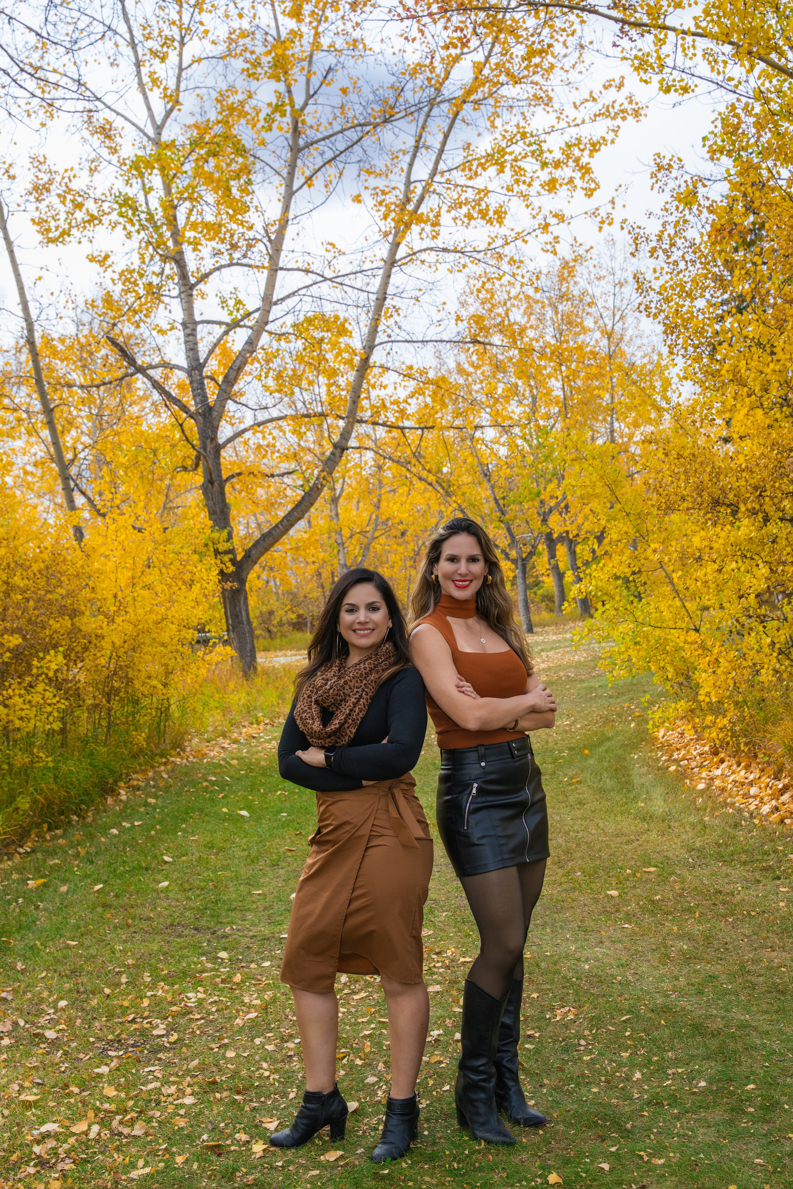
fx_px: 1156
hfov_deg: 37.9
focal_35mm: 35
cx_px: 396
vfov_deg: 54.4
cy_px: 594
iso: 320
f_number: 5.6
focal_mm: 35
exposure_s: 1/640
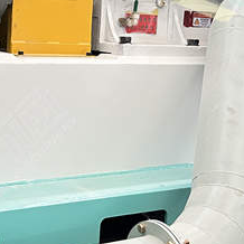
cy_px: 46
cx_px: 40
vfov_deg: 21.6
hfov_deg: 21.6
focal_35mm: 79
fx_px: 630
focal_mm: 5.7
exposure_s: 1/60
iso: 500
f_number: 1.5
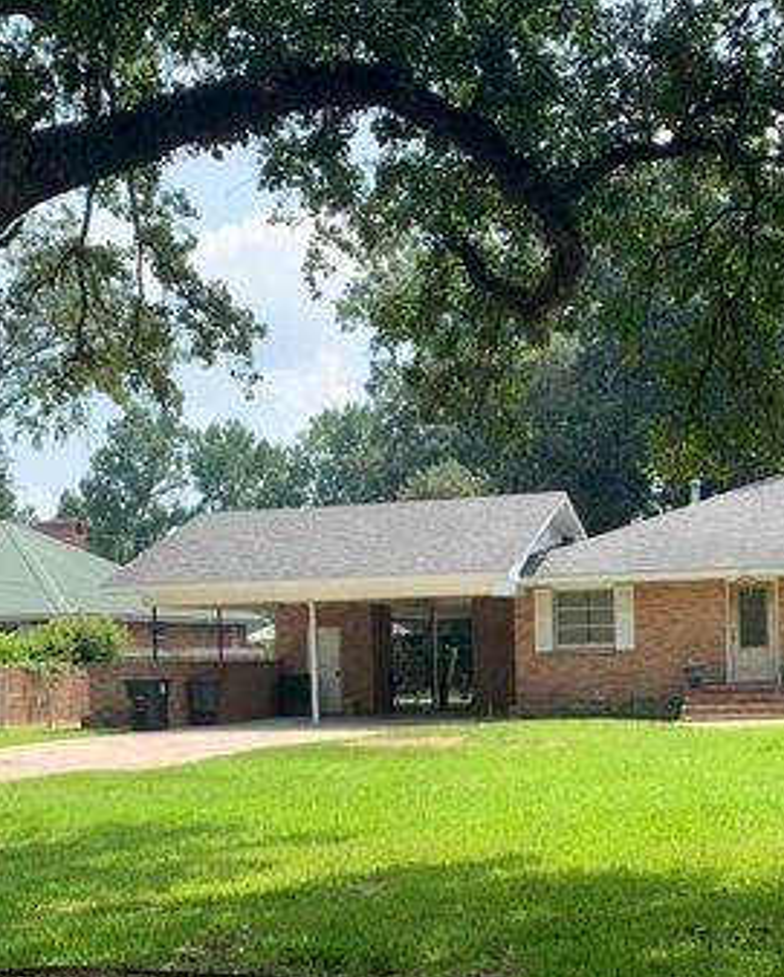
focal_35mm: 50
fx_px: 1448
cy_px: 684
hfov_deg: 30.2
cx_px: 489
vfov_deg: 36.7
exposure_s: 1/765
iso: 25
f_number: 1.8
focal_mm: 4.25
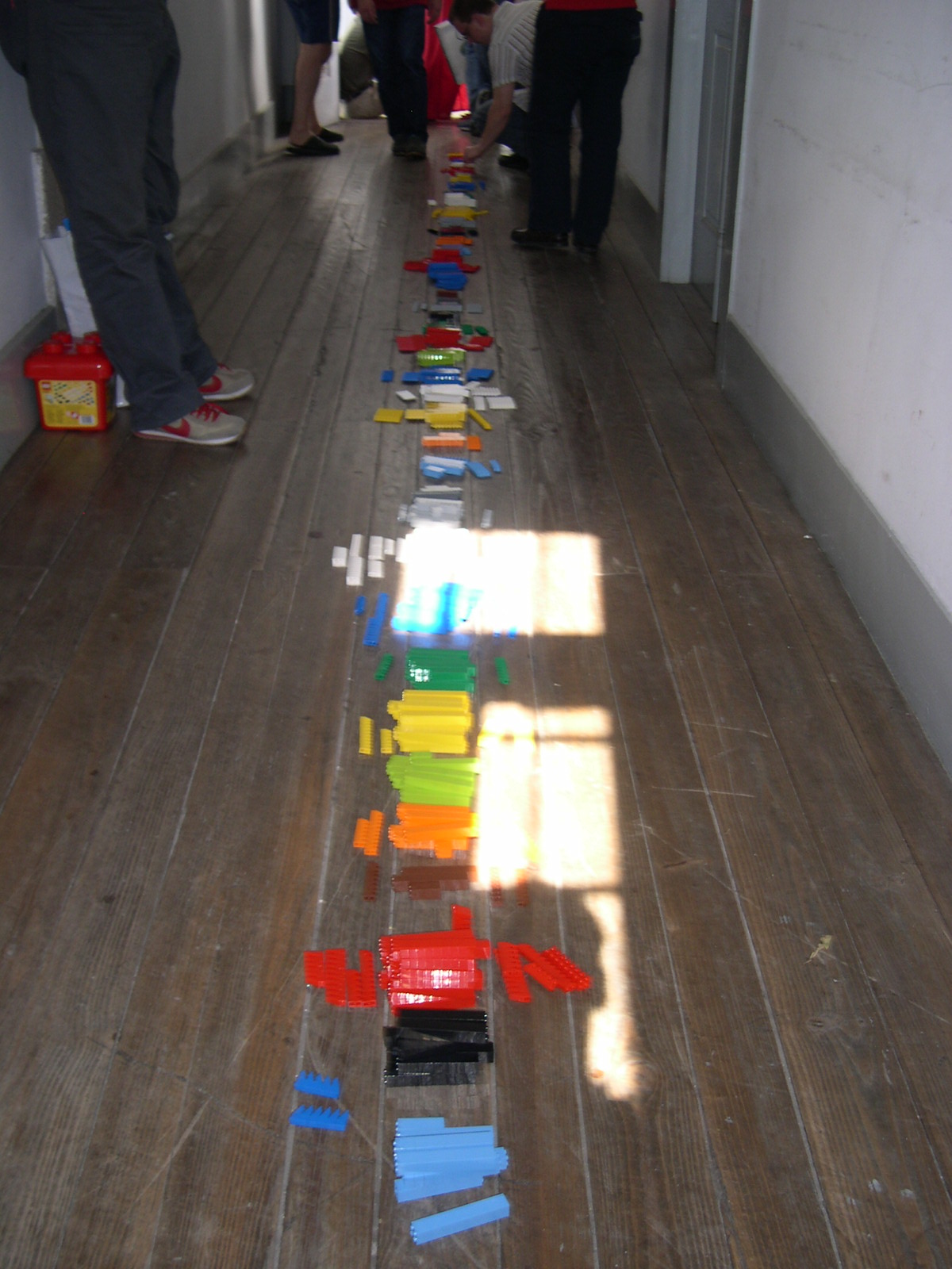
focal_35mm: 38
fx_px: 1393
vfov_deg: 49.0
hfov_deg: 37.7
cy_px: 634
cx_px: 476
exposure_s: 1/60
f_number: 2.8
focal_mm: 8
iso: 100
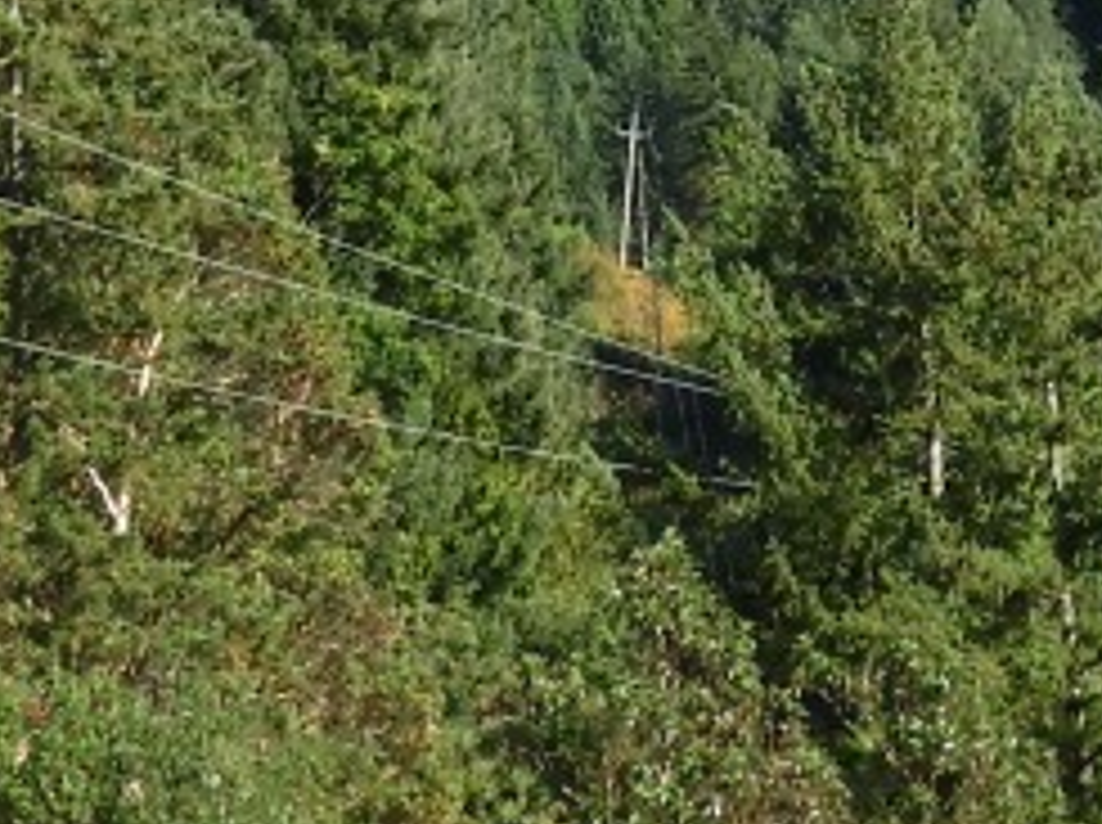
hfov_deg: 7.4
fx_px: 8424
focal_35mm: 265
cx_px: 1529
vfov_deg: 5.3
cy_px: -1468
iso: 100
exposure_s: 1/500
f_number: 4
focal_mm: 8.1
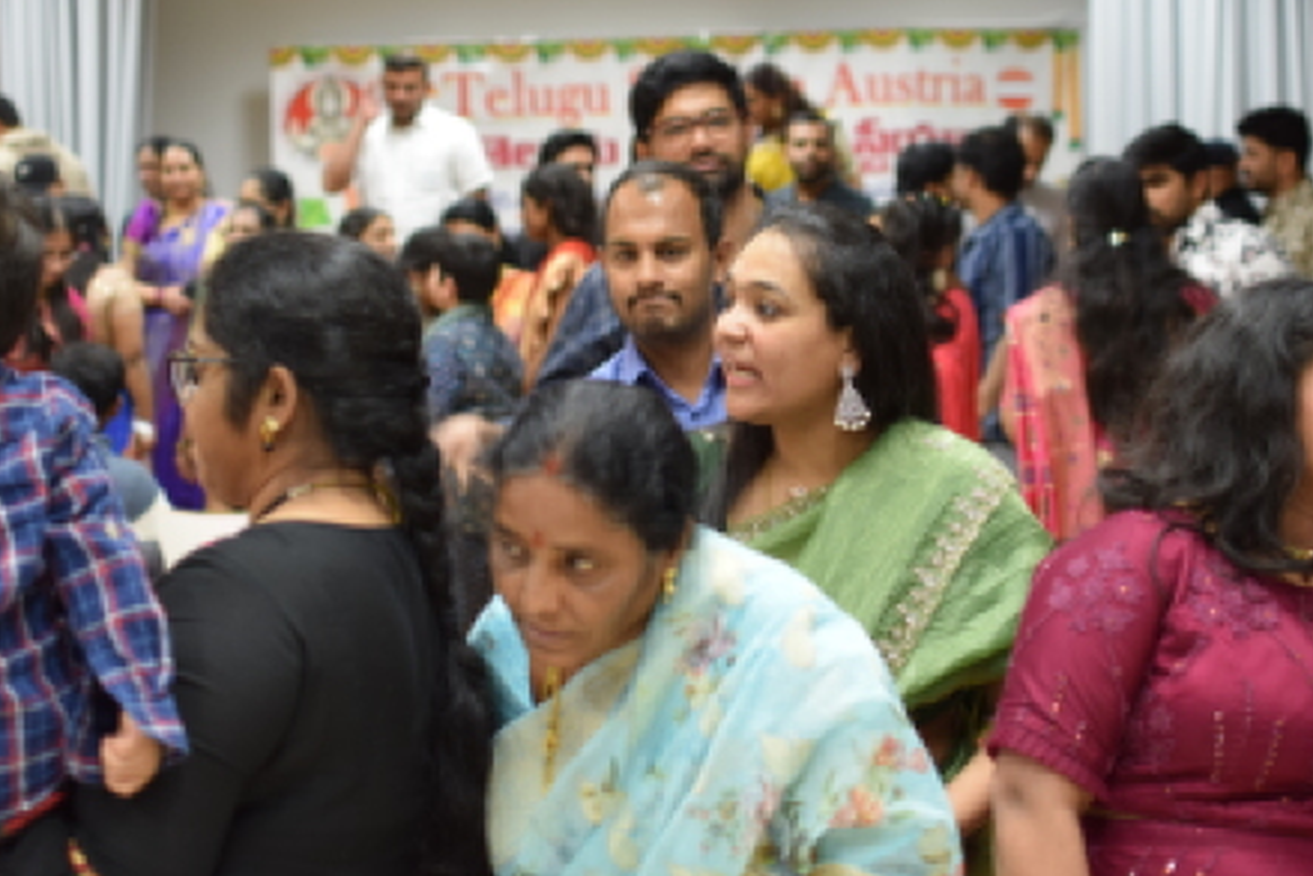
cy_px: 311
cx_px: 642
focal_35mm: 72
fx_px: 2615
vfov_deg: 19.0
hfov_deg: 28.2
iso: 800
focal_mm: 35
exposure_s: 1/60
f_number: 2.8
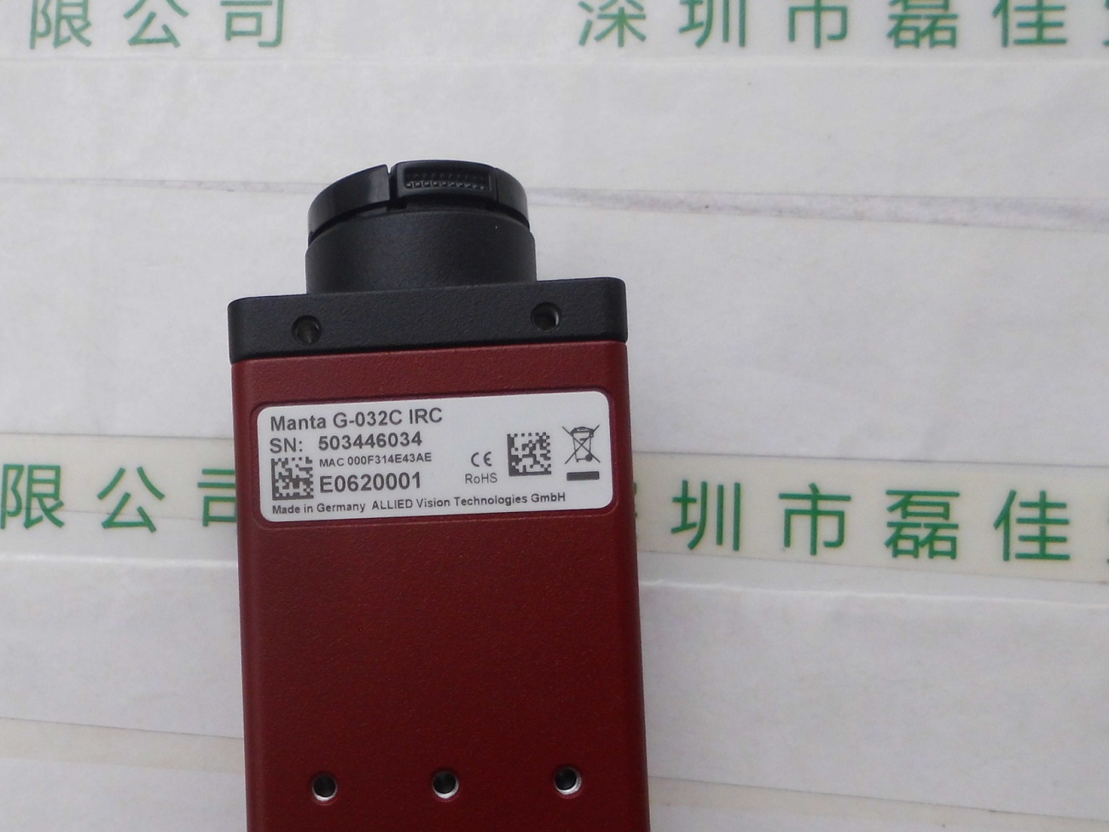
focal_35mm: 40
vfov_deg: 35.3
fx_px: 1281
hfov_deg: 45.6
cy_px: 607
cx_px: 311
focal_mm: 4.6
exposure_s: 1/317
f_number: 3.2
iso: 100
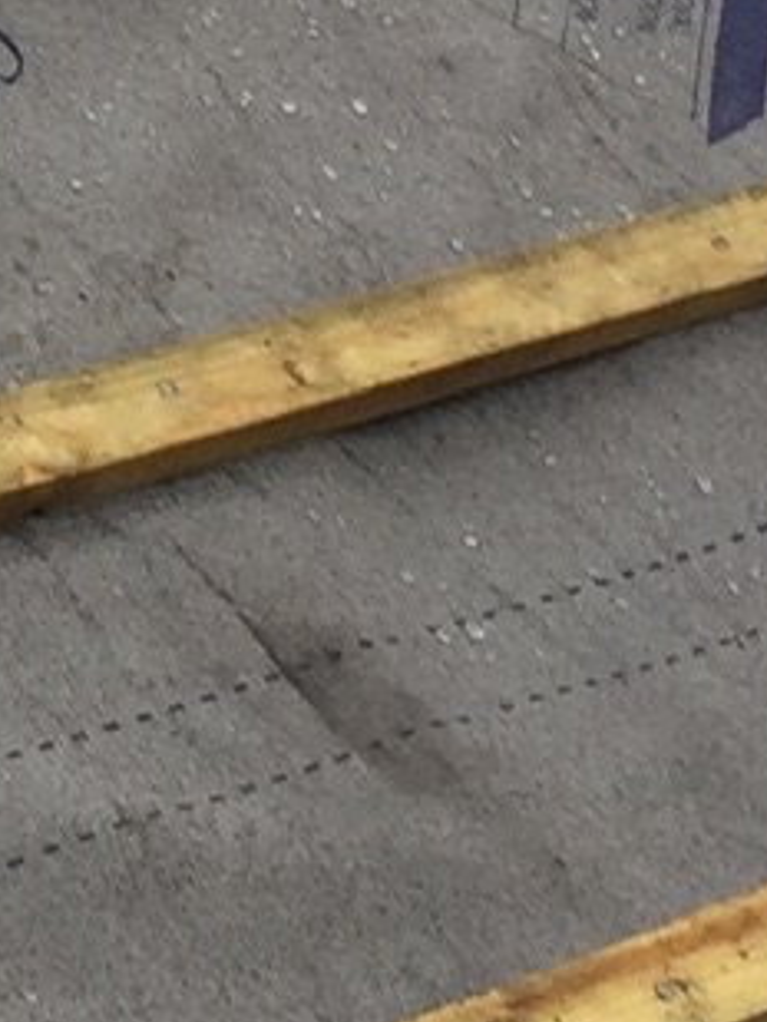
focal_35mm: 192
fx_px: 5668
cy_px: -460
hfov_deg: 7.5
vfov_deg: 10.0
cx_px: -717
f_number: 2.2
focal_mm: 4.15
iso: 32
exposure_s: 1/101
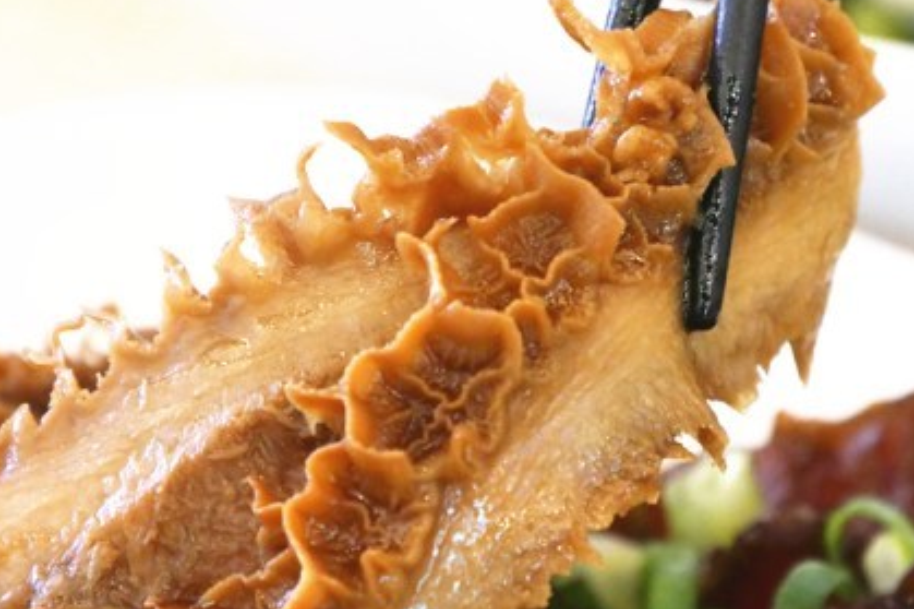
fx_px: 12486
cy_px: 475
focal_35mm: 492
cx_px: 443
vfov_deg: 2.8
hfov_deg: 4.2
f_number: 5.6
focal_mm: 140
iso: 3200
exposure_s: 1/50
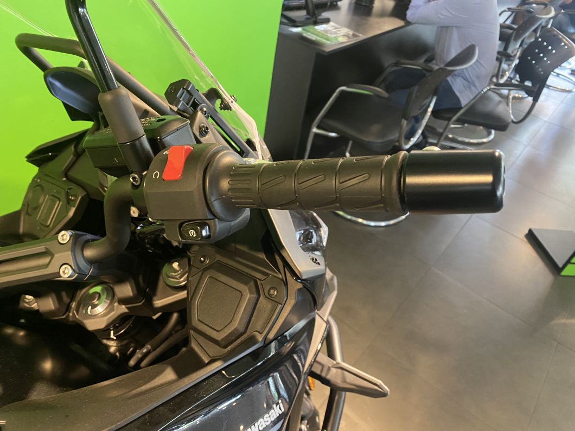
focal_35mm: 26
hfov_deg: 67.3
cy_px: 216
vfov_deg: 53.1
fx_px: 432
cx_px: 288
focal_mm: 4.25
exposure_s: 1/33
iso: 640
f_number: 1.8
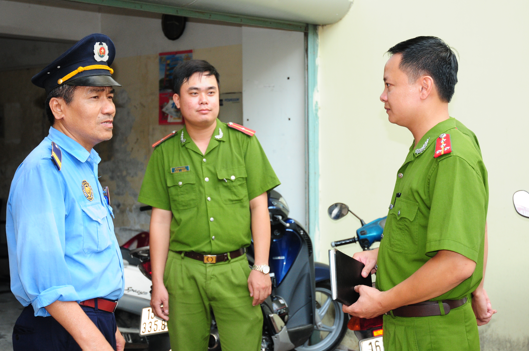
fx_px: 925
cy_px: 173
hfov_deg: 31.9
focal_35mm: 63
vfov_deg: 21.5
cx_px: 263
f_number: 4.2
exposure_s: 1/250
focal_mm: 40
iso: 640
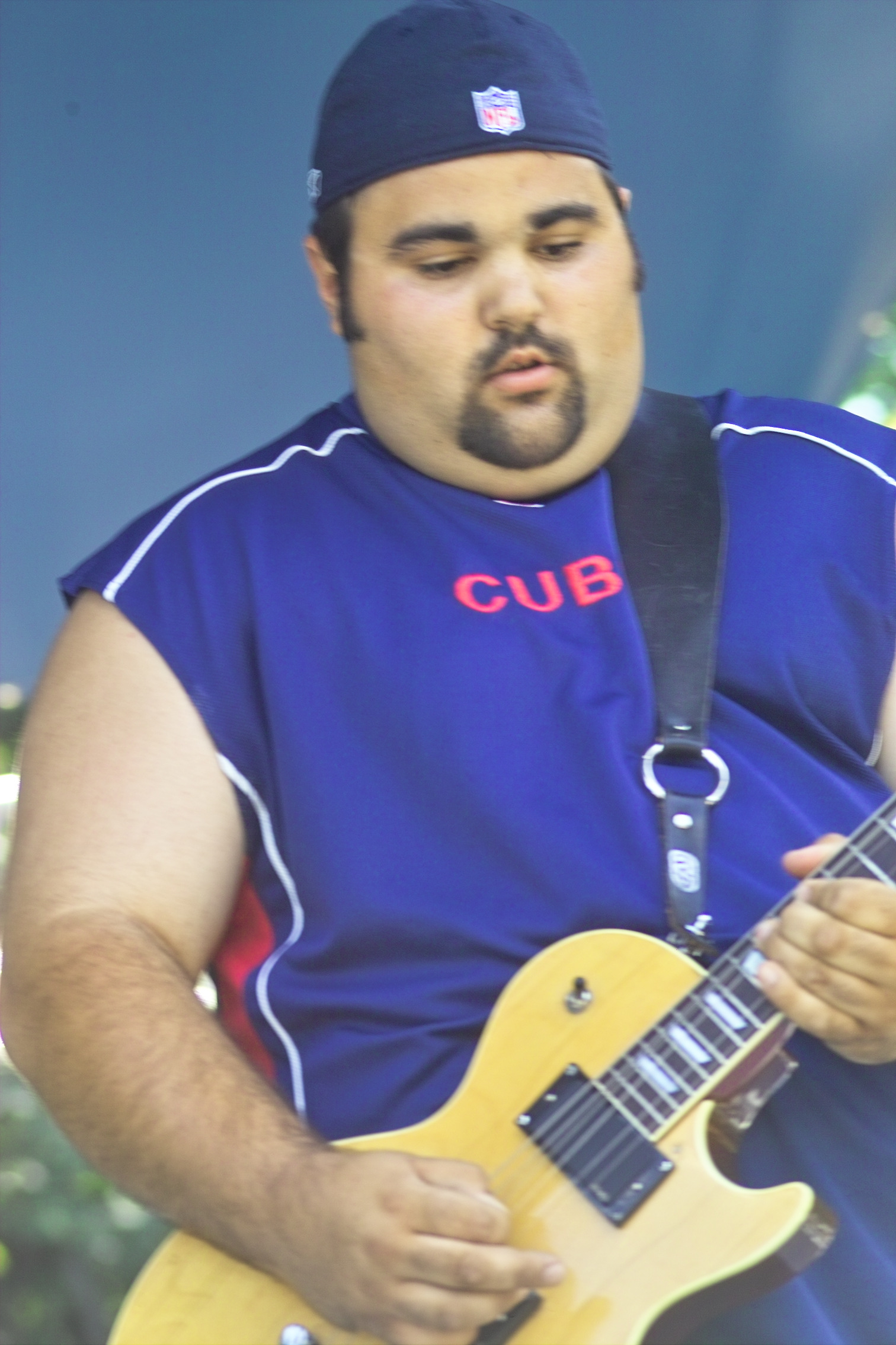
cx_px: 448
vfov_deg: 11.5
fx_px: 6682
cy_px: 672
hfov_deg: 7.7
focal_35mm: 179
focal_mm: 105
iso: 200
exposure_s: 1/180
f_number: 3.5
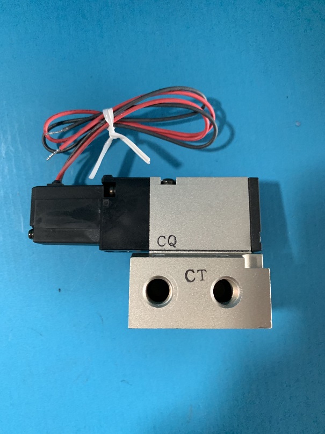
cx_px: 162
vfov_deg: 67.3
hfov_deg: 53.1
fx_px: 326
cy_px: 217
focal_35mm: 26
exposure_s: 1/51
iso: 400
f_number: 1.8
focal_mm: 4.25
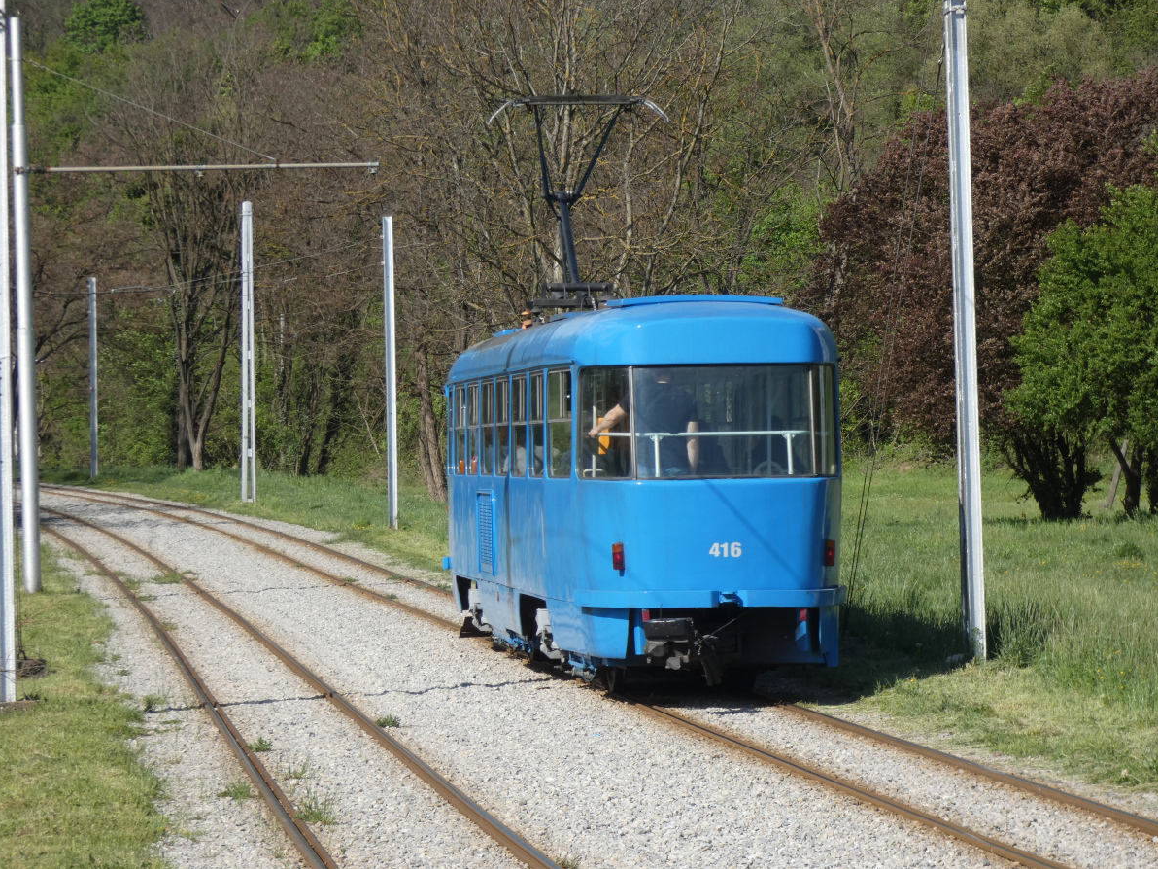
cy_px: 433
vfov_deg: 10.0
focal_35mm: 148
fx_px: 4951
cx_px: 577
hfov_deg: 13.3
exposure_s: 1/400
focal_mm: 26.3
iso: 80
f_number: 5.4
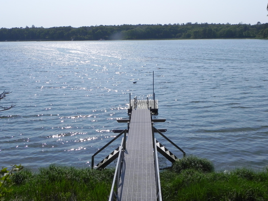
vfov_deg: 35.1
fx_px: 317
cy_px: 100
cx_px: 134
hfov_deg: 45.8
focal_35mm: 41
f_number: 8
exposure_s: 1/649
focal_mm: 7.3
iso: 160
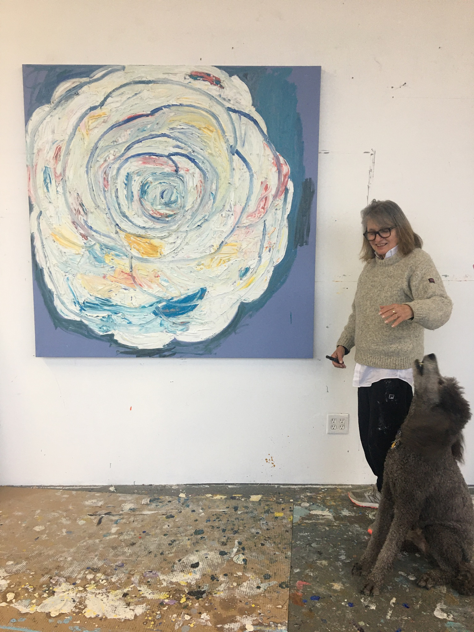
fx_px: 529
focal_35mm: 29
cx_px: 237
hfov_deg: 48.2
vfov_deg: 61.7
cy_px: 316
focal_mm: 4.15
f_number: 2.2
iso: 40
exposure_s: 1/15
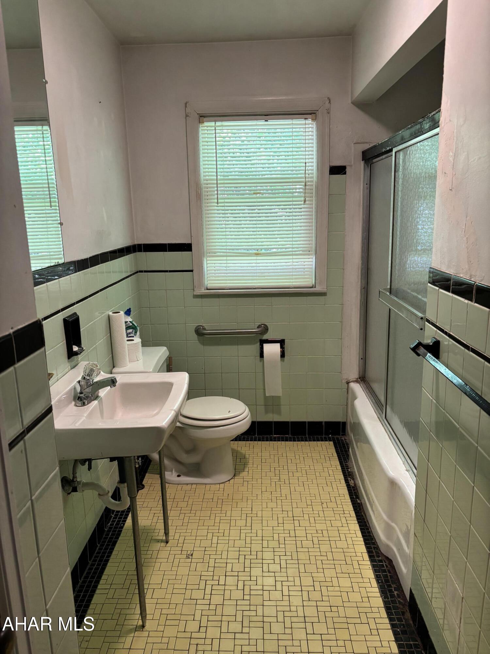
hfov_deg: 53.1
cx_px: 245
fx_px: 491
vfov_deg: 67.3
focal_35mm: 26
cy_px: 327
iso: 200
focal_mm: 5.96
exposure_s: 1/60
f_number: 1.6
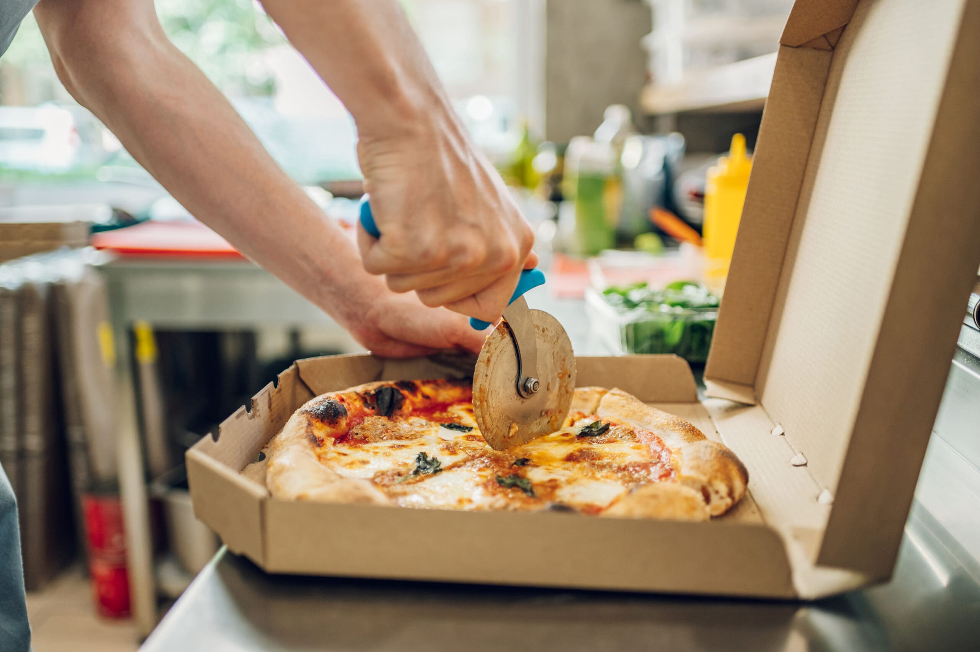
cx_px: 490
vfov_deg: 37.8
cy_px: 326
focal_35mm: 35
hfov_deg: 54.5
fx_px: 952
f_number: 1.8
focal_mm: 35
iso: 200
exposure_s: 1/250
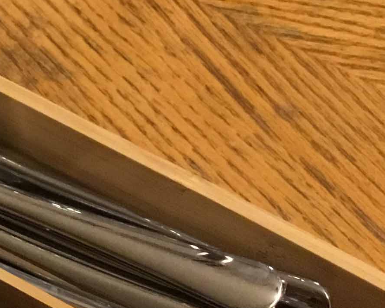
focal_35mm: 111
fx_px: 1265
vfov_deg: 13.3
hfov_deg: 15.5
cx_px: -249
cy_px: 428
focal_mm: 3.3
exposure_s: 1/15
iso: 200
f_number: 2.4
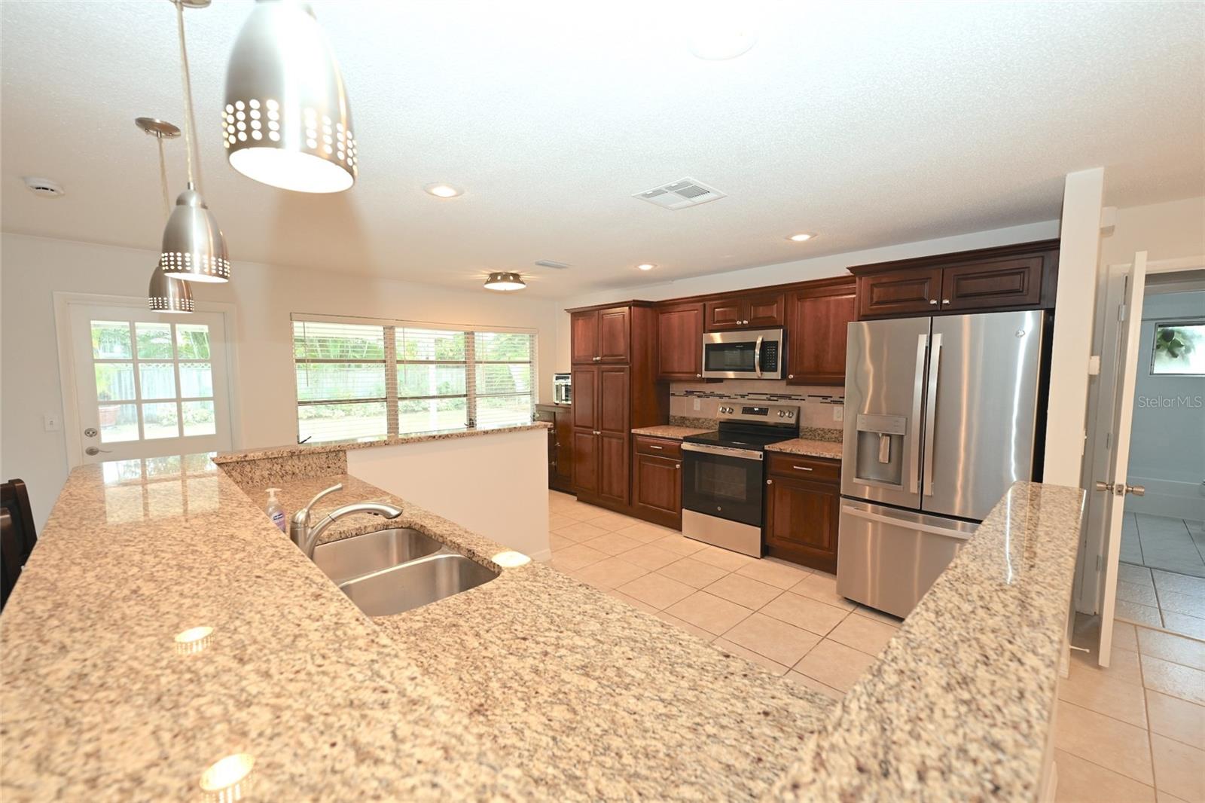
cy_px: 402
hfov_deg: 102.3
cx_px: 602
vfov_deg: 79.2
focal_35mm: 14
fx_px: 485
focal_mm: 14.5
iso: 500
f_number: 4
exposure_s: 1/60
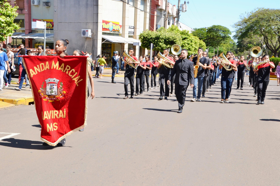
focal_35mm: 51
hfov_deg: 38.9
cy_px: 93
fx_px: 397
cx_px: 140
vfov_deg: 26.5
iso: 400
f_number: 11
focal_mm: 34
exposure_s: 1/200
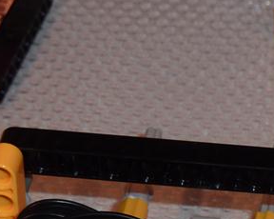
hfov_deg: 8.8
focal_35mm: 219
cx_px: 239
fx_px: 1775
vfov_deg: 7.0
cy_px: 286
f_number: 4
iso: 100
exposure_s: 1/30
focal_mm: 10.3
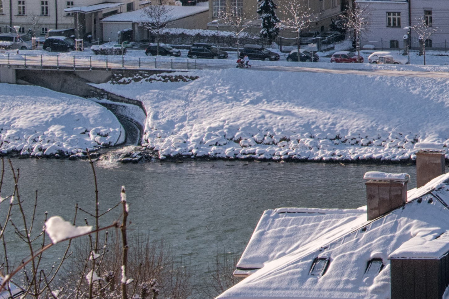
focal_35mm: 184
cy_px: -241
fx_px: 2295
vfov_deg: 7.3
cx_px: 941
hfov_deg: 10.2
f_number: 8
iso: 200
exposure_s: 1/200
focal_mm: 36
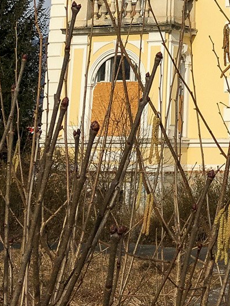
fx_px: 920
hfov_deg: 13.8
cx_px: 285
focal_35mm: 104
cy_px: -165
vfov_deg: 16.9
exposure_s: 1/2500
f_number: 2.2
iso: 25
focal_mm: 4.15
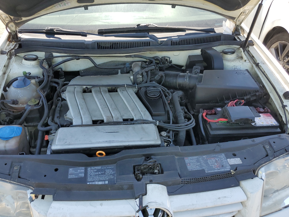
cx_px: 141
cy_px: 101
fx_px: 234
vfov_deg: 49.7
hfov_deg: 63.4
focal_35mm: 28
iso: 50
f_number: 1.5
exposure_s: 1/714
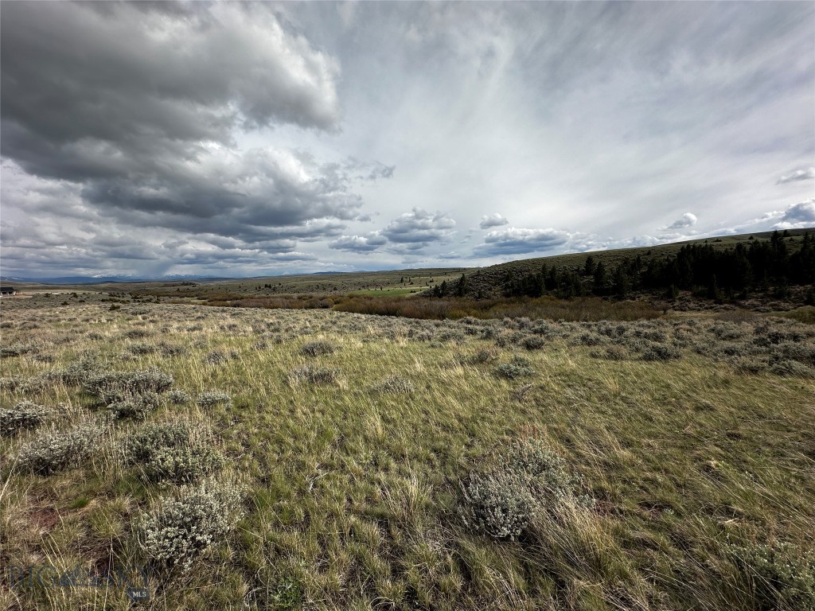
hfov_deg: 102.1
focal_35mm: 14
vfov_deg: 85.7
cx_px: 408
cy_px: 306
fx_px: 330
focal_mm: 2.22
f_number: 2.2
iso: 50
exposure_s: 1/2882
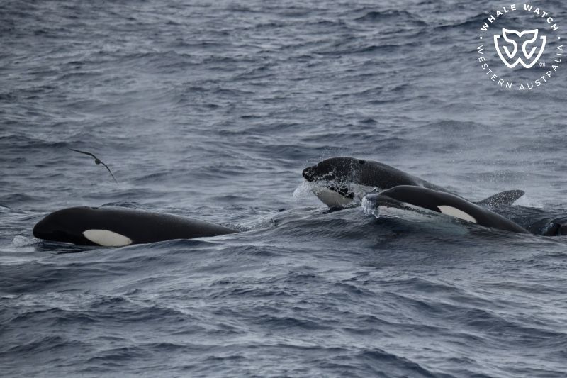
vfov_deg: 3.6
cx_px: 284
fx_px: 5983
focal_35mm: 380
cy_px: 189
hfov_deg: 5.4
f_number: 6
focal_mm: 380
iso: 1400
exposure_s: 1/8000
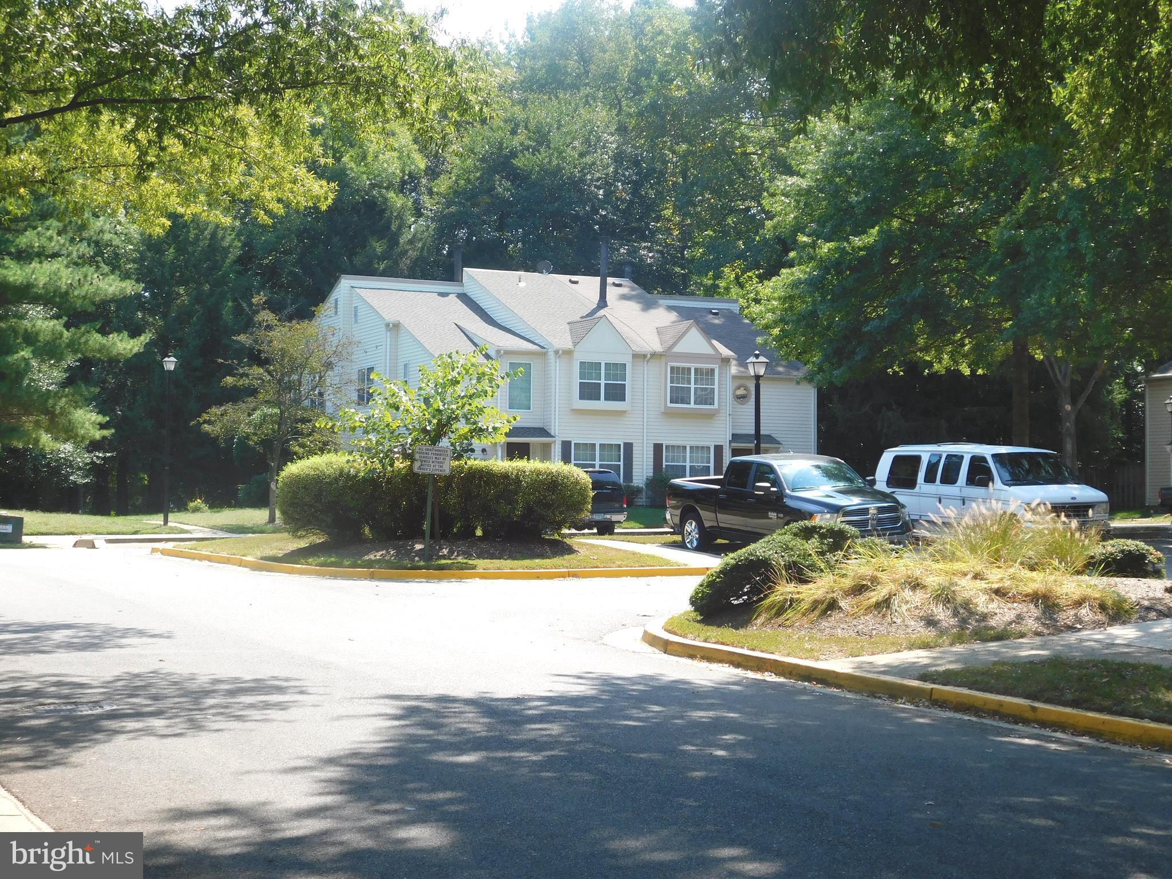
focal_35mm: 59
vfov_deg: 24.8
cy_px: 440
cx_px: 586
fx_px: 1998
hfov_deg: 32.7
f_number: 4
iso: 125
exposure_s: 1/400
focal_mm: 10.4
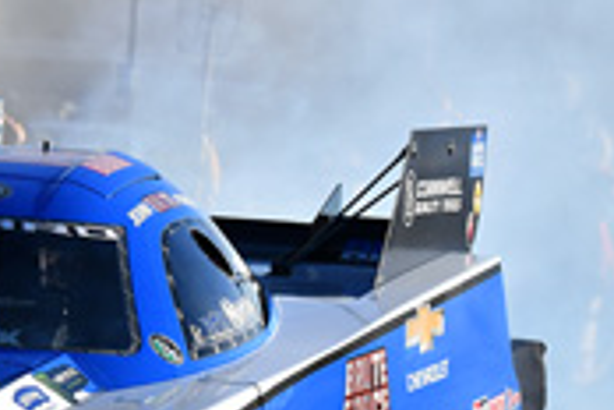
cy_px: 417
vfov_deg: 2.8
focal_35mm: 484
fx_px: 8254
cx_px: -159
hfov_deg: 4.2
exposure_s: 1/1000
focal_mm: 112
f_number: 5.6
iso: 160
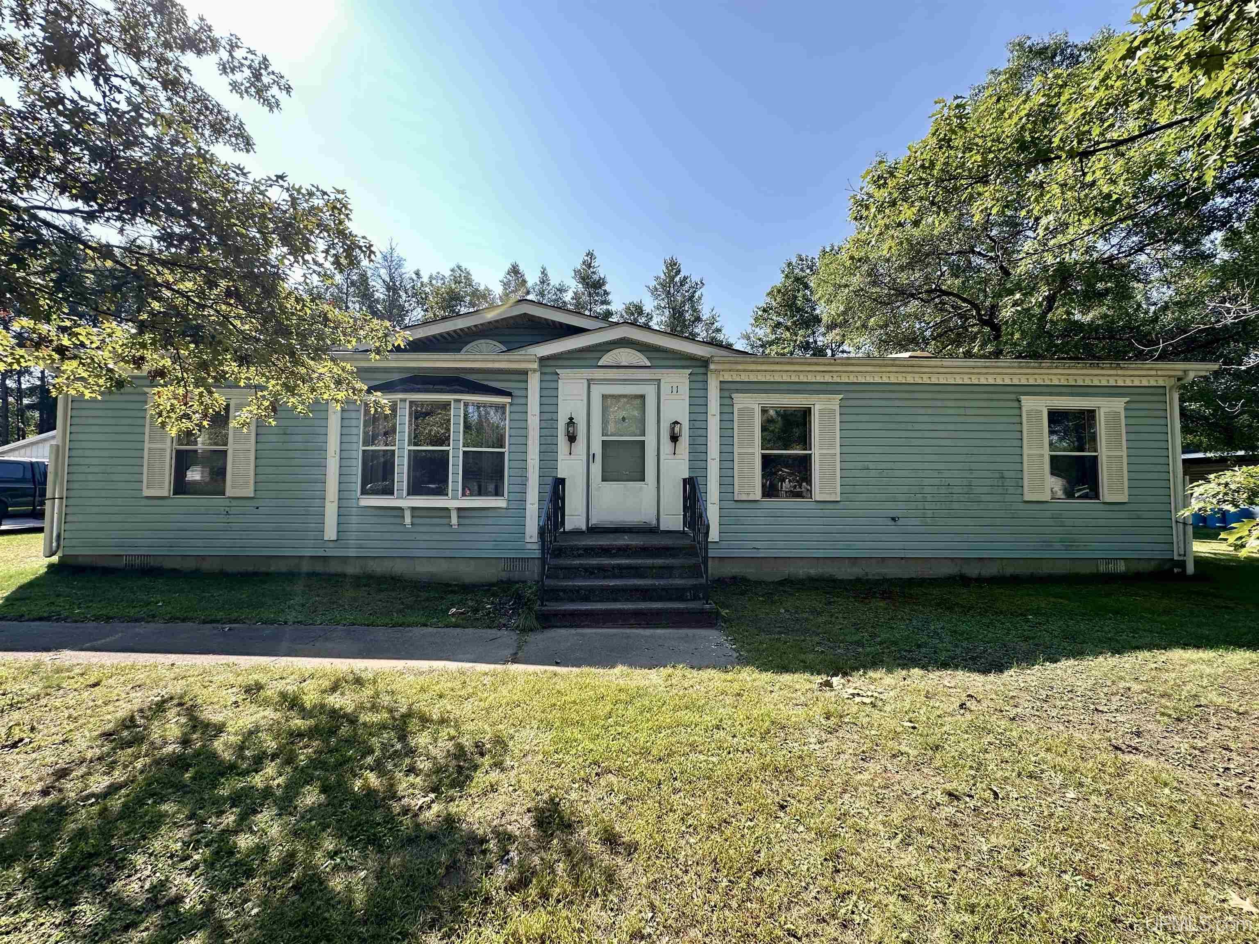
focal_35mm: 14
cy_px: 472
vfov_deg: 85.7
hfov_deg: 102.1
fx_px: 509
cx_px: 630
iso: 40
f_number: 2.2
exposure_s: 1/410
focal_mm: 2.22
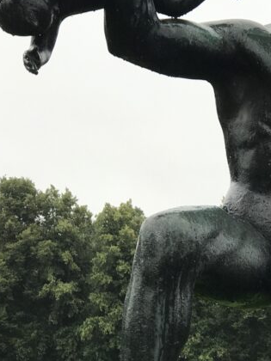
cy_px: 183
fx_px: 1451
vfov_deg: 14.2
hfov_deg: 10.6
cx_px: 237
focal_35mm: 139
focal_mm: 6.6
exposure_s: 1/100
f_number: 2.8
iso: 20
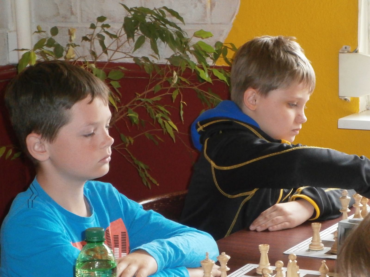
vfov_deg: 13.3
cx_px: 185
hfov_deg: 17.7
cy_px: 138
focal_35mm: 111
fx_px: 1186
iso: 800
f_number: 5.8
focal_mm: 19.6
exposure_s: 1/100
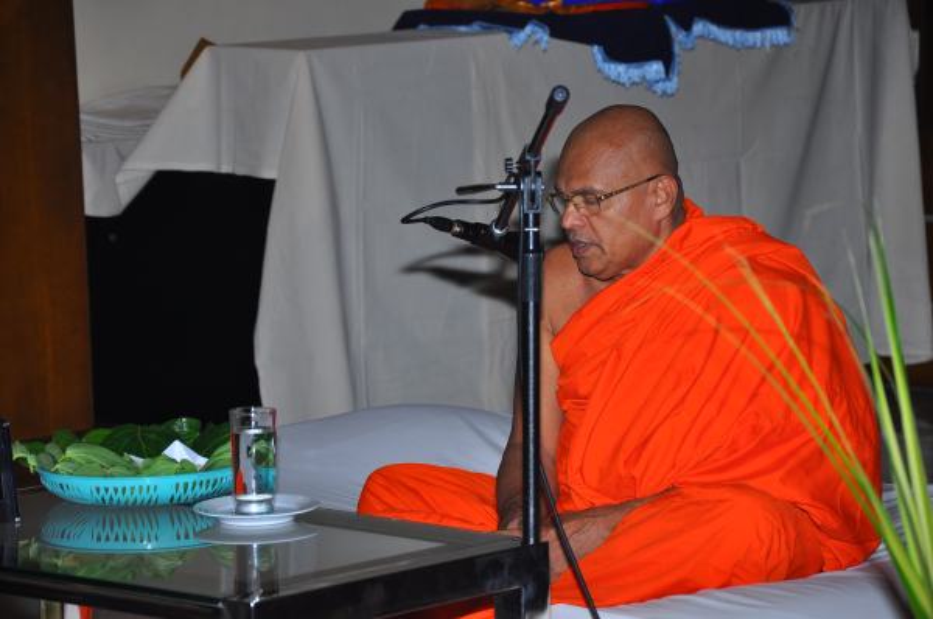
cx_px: 466
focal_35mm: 158
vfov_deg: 8.7
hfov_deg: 13.1
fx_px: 4075
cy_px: 310
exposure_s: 1/160
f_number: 7.1
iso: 400
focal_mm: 105
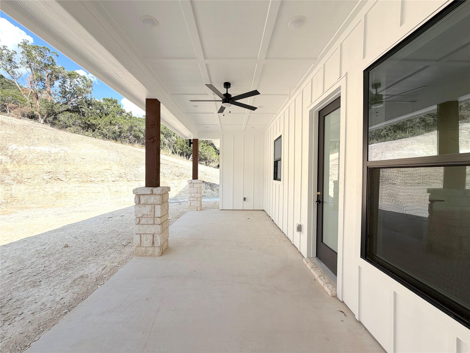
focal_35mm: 14
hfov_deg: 102.1
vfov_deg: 85.7
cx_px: 235
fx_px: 190
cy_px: 176
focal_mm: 2.22
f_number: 2.2
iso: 32
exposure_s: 1/770
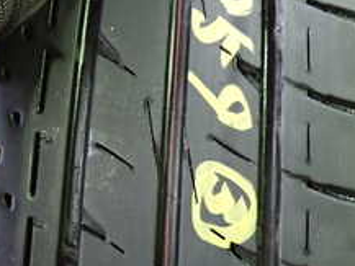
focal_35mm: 69
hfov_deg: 28.0
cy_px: 11
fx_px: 708
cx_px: 131
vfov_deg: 20.7
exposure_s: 1/30
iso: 500
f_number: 2
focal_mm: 4.5
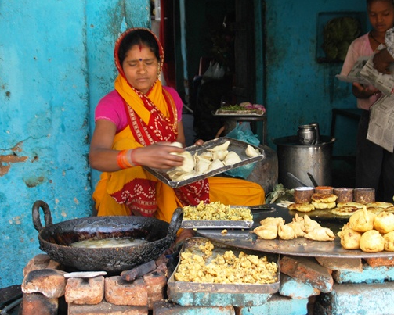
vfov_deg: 22.5
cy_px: 151
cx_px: 223
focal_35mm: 68
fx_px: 793
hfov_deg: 27.9
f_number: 5.6
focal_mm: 38
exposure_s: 1/60
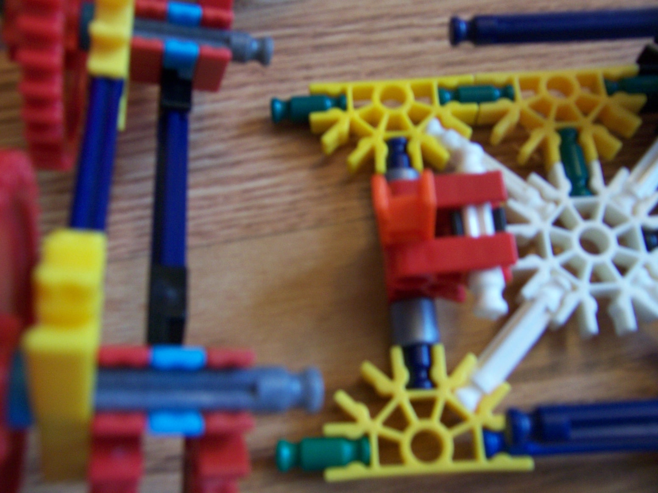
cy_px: 246
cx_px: 329
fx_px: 627
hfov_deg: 55.4
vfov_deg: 42.9
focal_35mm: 33
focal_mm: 5.5
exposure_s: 1/10
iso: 140
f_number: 3.4
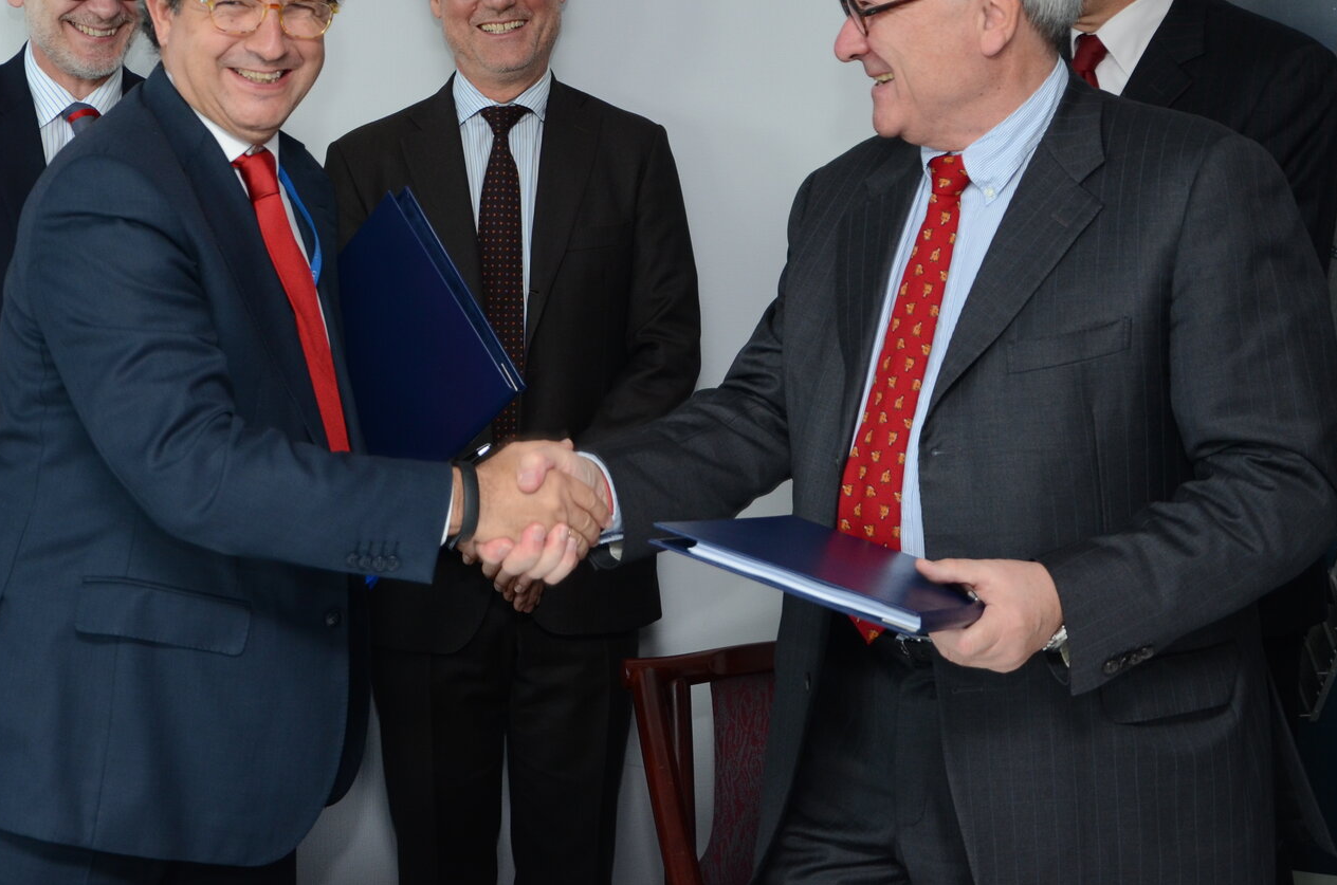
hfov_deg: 25.3
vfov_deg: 17.0
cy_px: 241
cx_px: 431
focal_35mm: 80
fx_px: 2956
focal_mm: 35
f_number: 5
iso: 500
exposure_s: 1/160
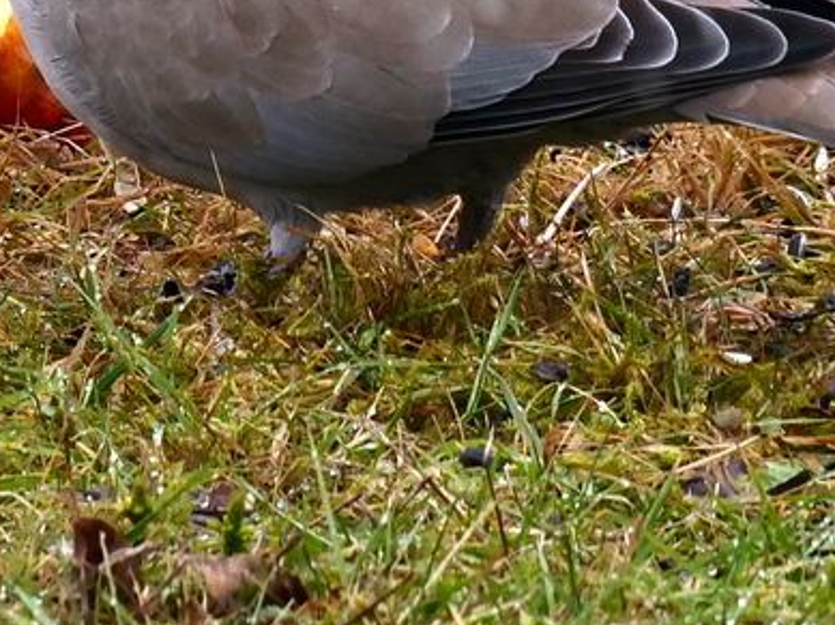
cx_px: 356
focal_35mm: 1647
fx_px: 39692
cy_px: -6
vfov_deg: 0.9
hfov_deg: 1.2
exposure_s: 1/160
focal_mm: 400
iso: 400
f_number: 9
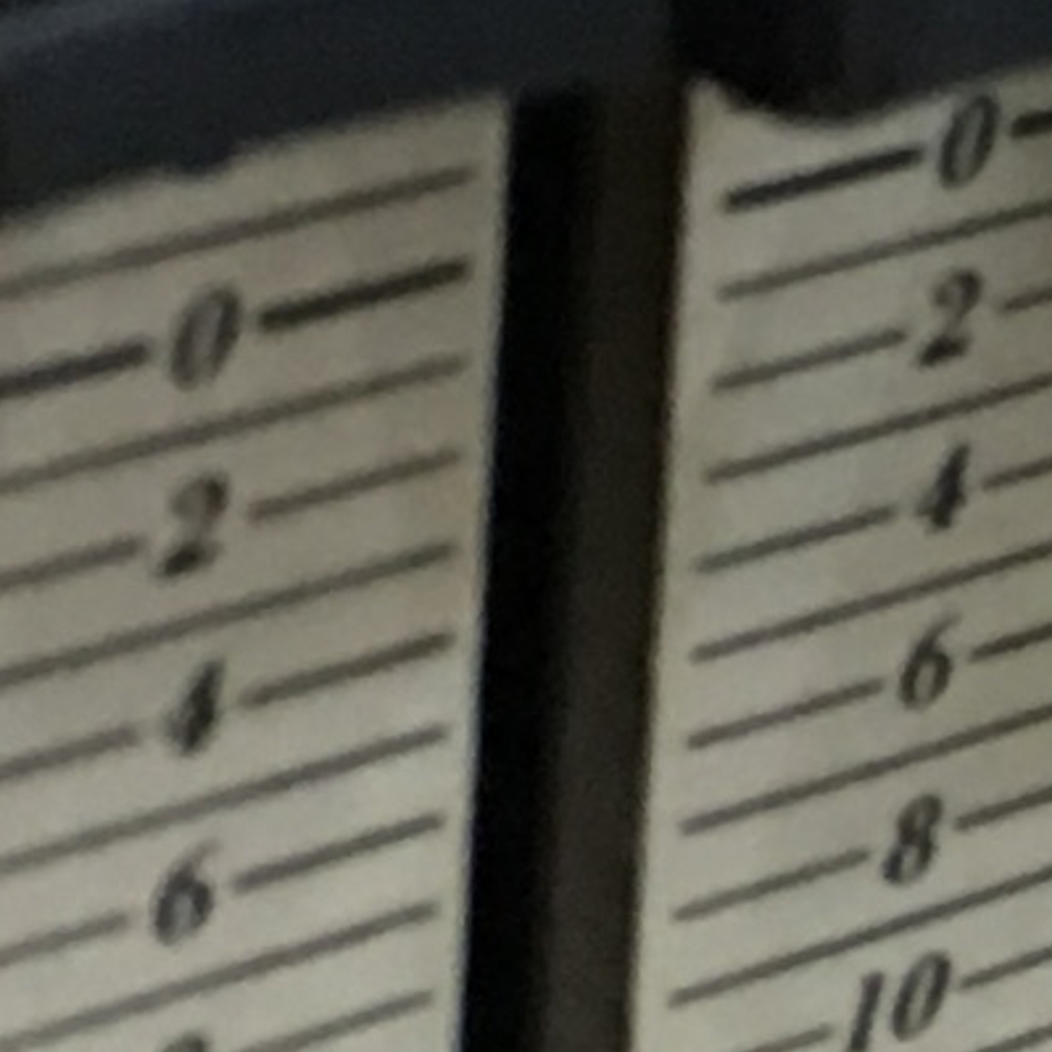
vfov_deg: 6.7
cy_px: 1179
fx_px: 8905
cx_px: 2608
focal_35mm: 259
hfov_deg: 6.4
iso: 100
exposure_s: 1/10
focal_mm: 4.15
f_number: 2.2
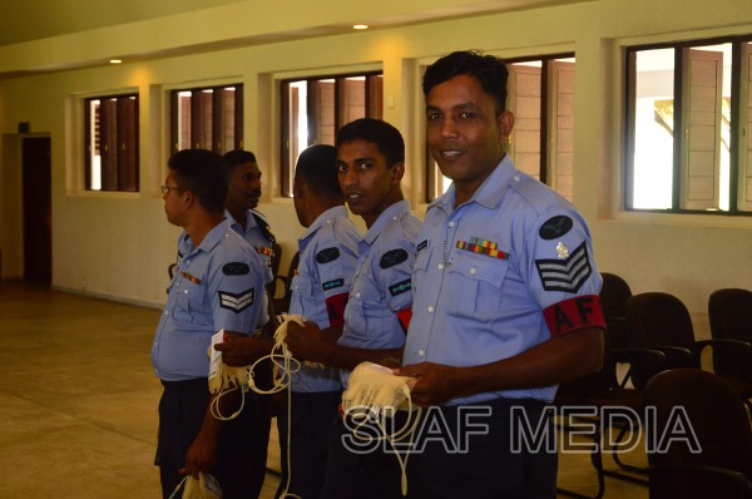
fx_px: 1314
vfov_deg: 21.5
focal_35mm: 63
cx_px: 376
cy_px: 250
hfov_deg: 31.9
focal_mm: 42
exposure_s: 1/60
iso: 400
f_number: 5.6
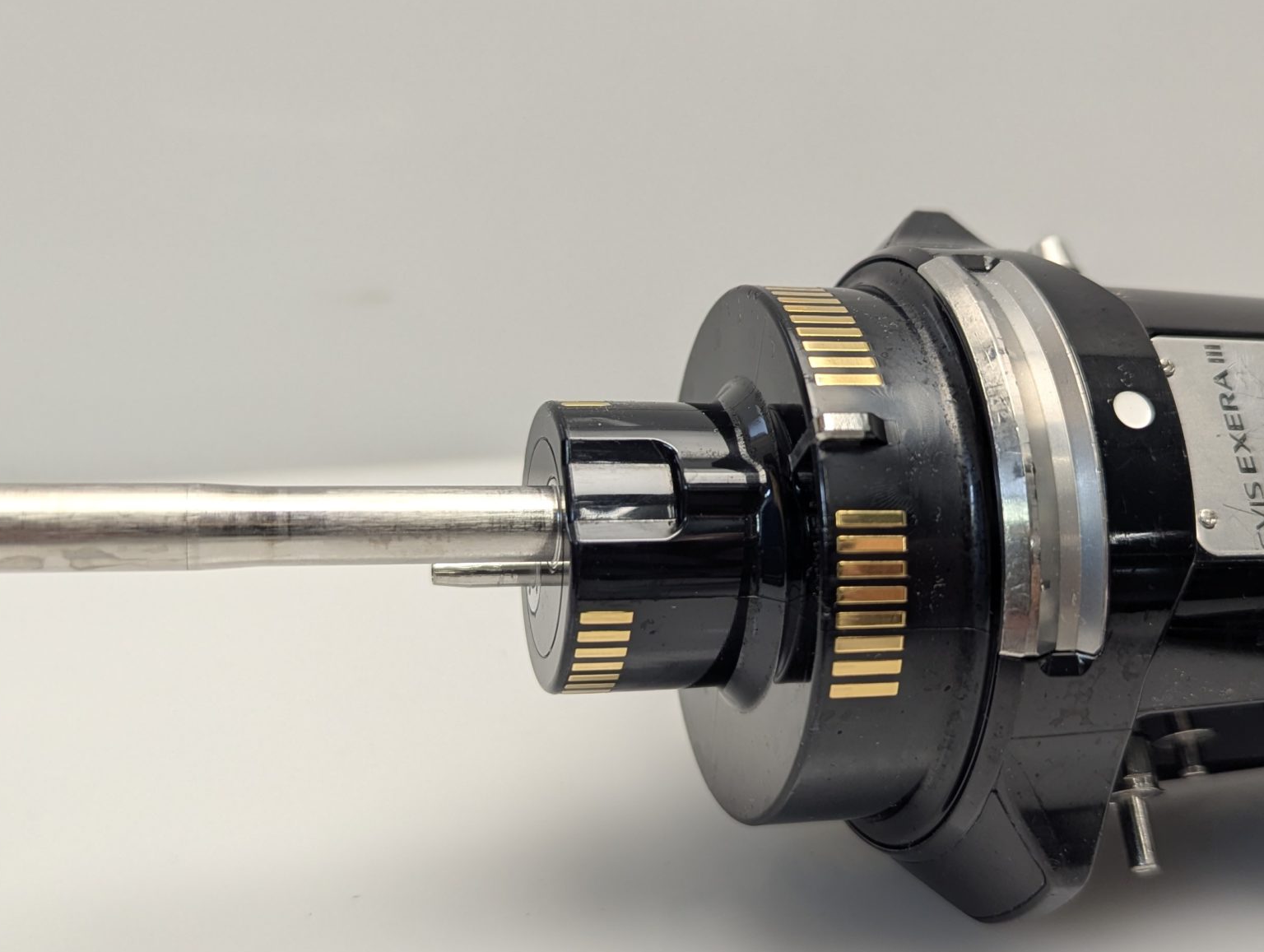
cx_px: 725
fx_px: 1463
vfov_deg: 36.1
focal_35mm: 40
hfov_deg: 46.6
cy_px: 474
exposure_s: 1/100
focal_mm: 6.81
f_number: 1.85
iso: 75
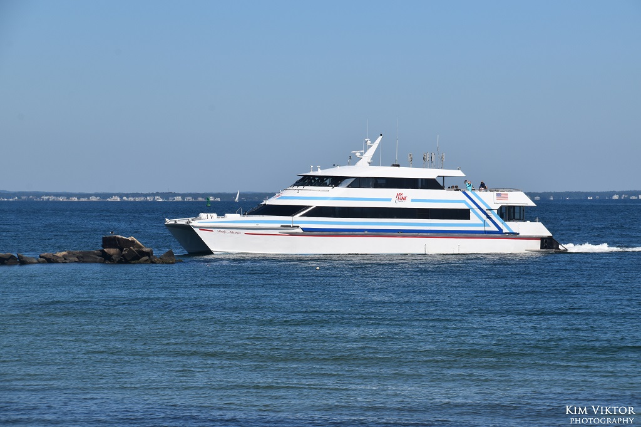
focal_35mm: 128
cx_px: 320
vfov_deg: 10.7
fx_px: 2269
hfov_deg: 16.1
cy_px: 214
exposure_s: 1/500
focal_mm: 85
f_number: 11
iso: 200
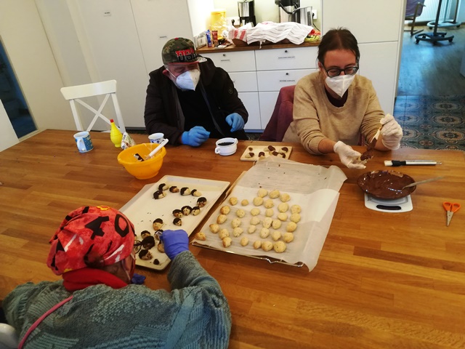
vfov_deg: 53.1
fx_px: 349
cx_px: 232
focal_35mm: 26
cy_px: 174
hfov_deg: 67.3
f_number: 2.2
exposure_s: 1/33.3
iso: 200
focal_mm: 3.83
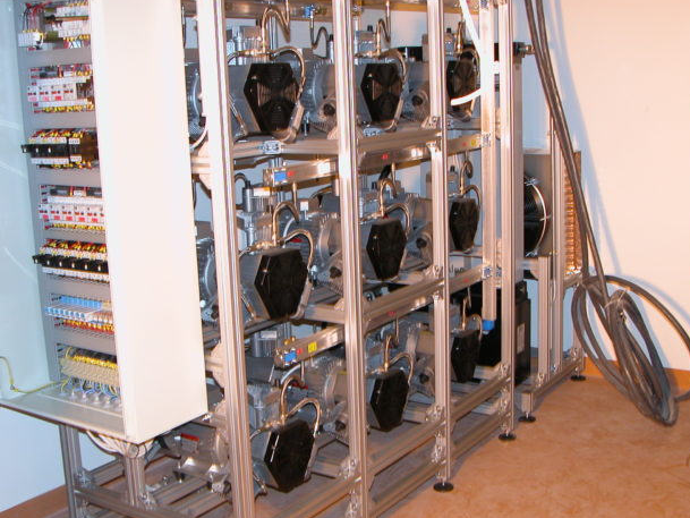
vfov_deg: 31.5
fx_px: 917
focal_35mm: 46
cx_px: 344
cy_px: 271
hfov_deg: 41.2
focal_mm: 8.9
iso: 100
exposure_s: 1/42.2
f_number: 2.8
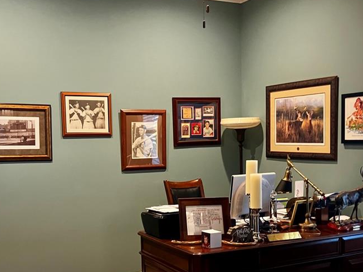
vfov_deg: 32.6
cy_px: 179
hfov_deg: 42.8
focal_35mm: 44
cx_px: 153
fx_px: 461
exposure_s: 1/40
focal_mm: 3.99
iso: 320
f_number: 1.8
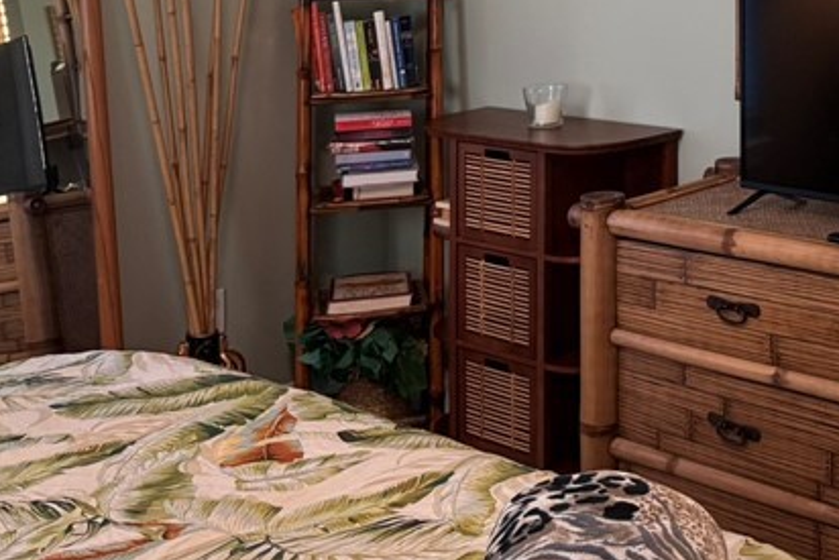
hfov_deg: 30.1
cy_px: -151
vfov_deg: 20.2
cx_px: 845
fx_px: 1445
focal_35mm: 62
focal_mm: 6.76
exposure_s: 1/60
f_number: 1.78
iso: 250
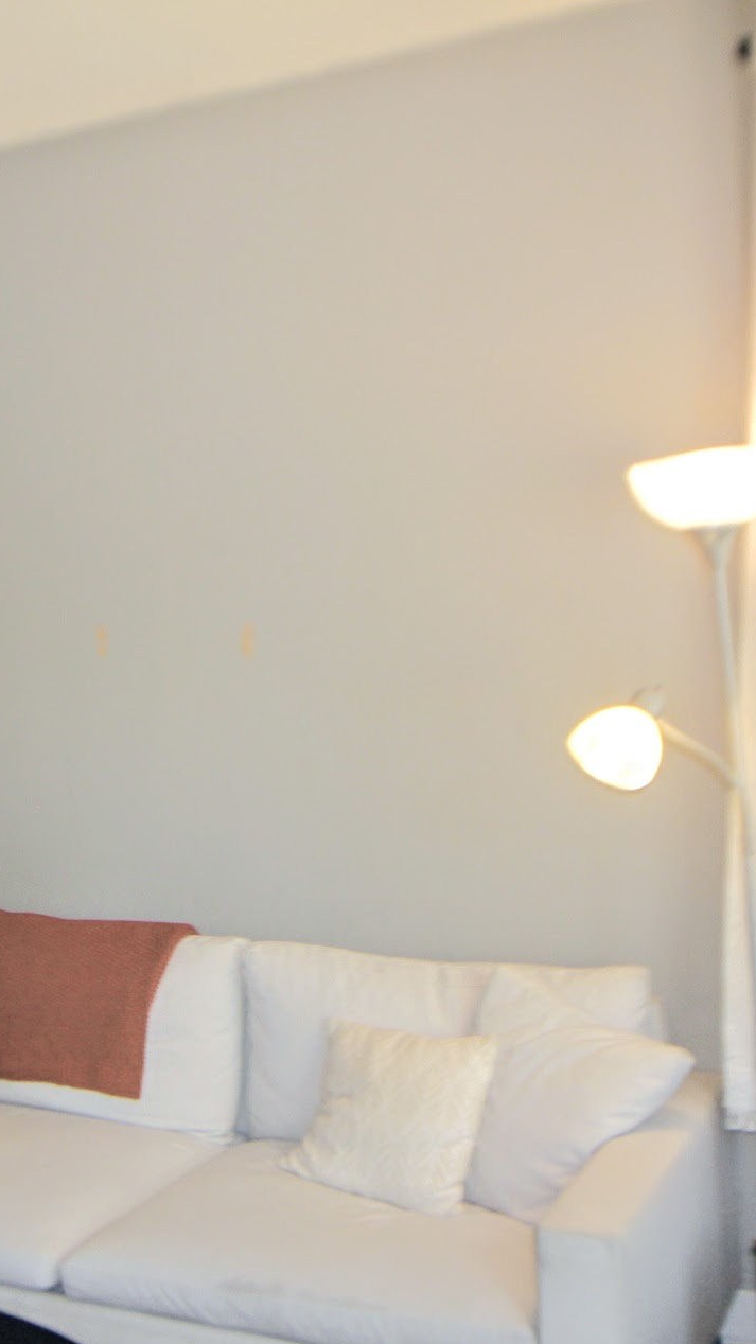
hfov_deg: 25.2
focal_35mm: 46
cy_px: 677
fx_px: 1640
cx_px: 75
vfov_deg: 44.6
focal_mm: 18
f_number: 5.6
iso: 400
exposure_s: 1/60
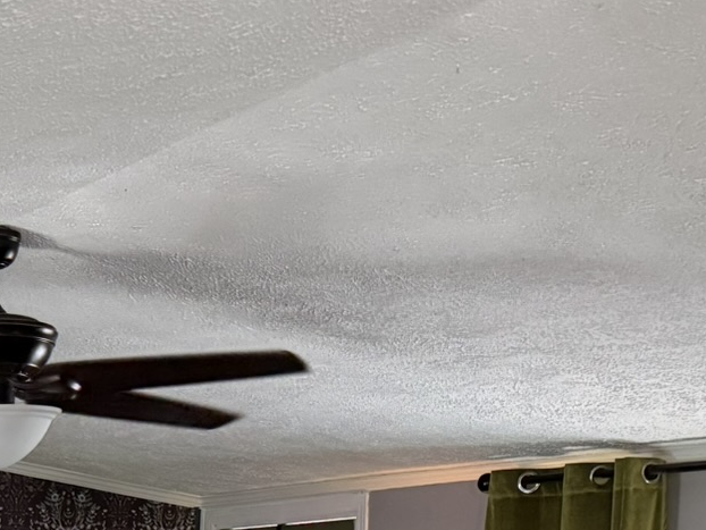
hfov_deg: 22.7
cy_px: 765
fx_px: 1612
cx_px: -143
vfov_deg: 17.1
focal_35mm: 79
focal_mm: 6.76
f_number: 1.78
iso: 800
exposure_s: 1/60
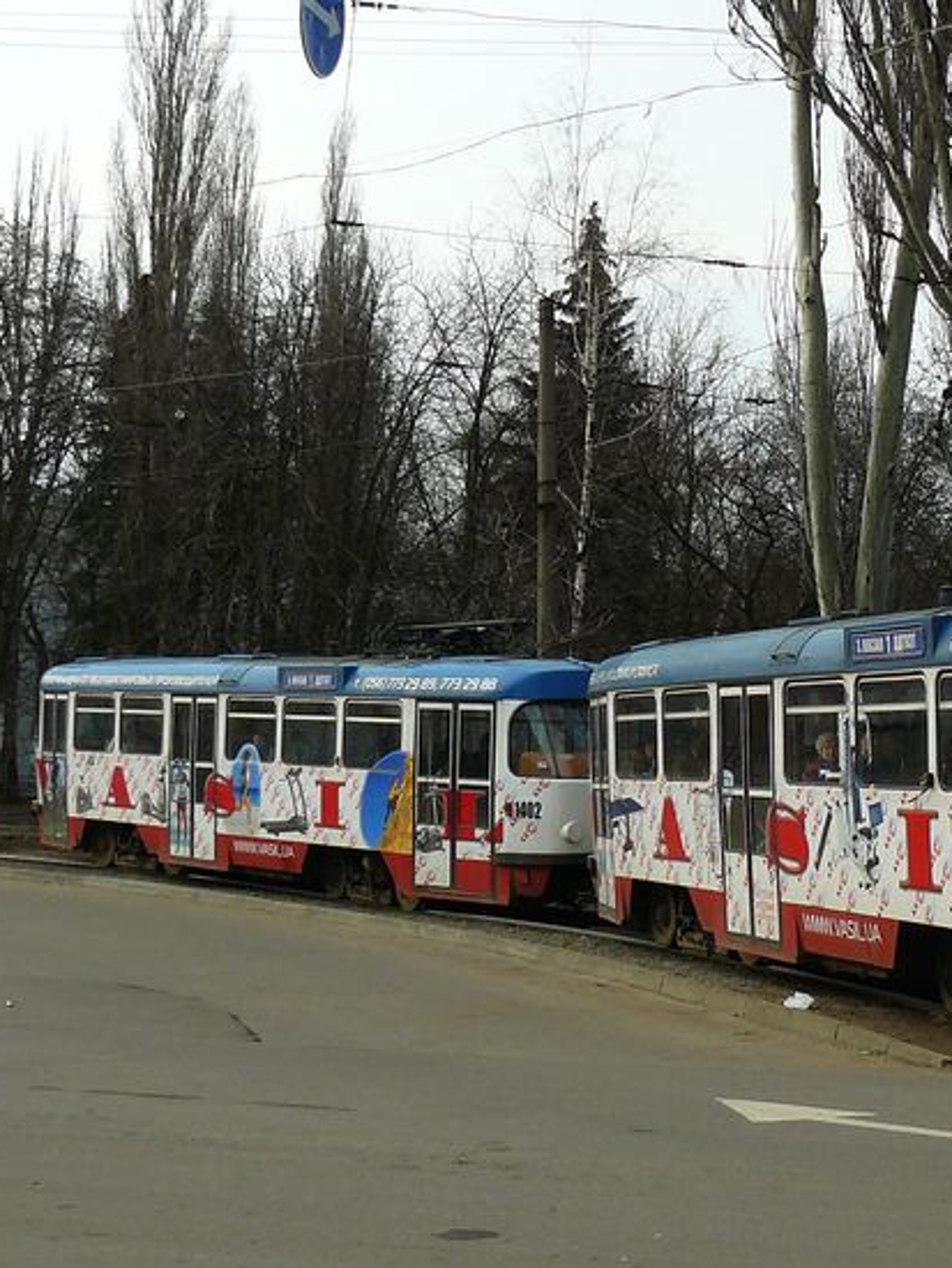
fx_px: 2455
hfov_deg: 21.6
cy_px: 514
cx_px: 781
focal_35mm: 67
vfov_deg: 28.9
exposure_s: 1/640
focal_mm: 6
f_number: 3.2
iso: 100
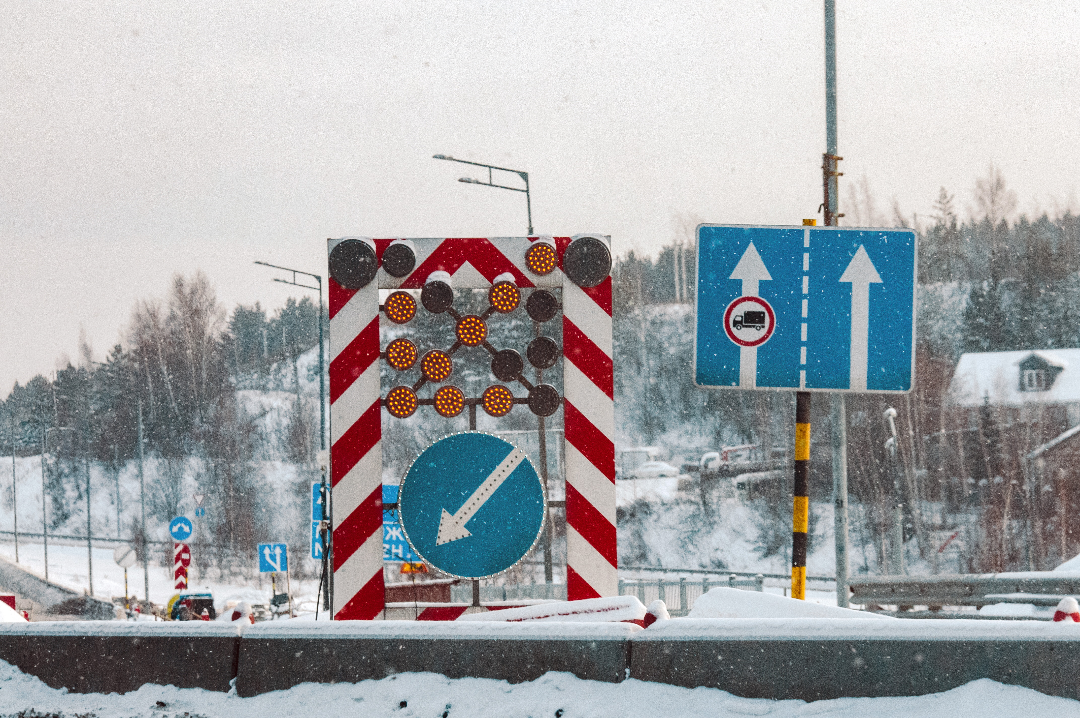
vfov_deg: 8.7
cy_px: 359
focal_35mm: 158
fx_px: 4719
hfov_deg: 13.1
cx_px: 540
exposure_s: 1/200
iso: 1000
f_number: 10
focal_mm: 105
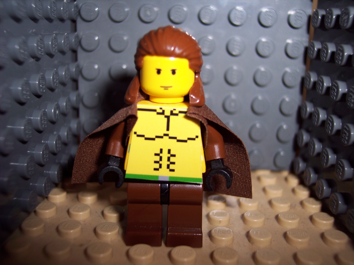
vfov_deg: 36.8
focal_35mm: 39
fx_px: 399
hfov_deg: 47.9
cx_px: 177
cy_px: 132
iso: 100
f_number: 2.8
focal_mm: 8
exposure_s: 1/60
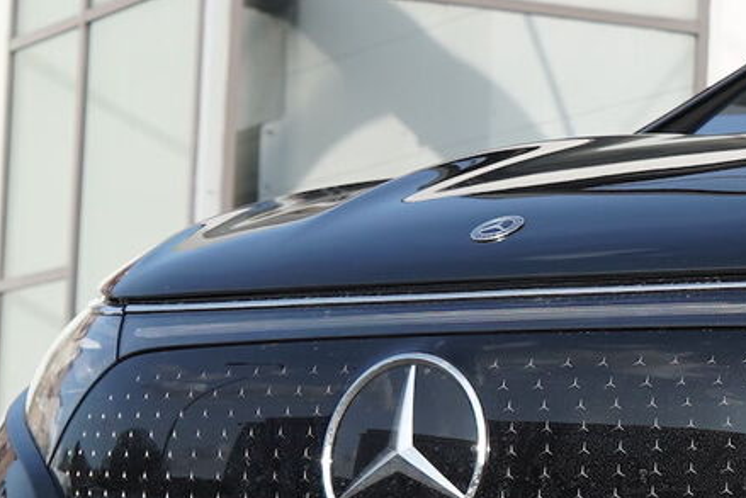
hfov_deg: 10.6
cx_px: 1067
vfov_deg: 7.3
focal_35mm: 188
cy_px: 542
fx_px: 3897
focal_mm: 43
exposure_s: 1/200
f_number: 5.6
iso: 100
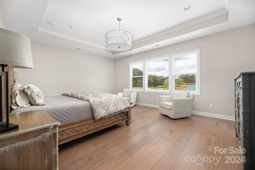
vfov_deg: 81.3
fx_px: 99
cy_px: 85
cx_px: 128
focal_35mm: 14
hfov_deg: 104.2
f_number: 13
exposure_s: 1/200
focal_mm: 14
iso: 320
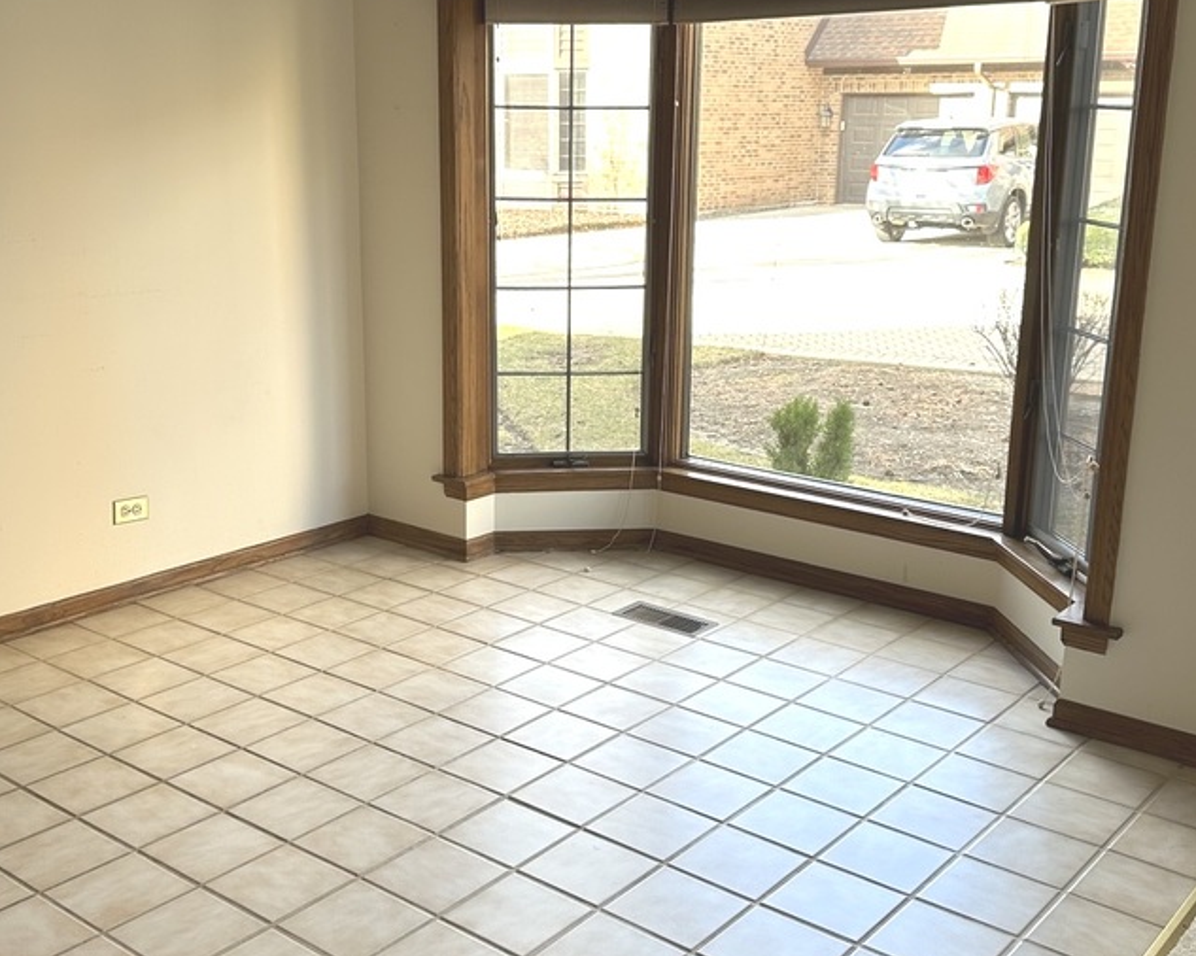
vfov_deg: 37.3
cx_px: 582
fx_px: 1415
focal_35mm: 40
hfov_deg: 45.8
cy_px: 448
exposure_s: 1/121
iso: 64
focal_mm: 6.86
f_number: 1.78
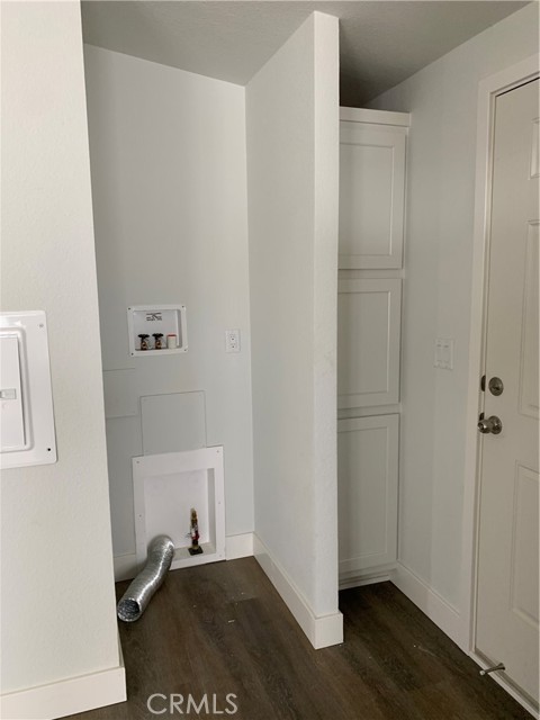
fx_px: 541
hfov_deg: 53.1
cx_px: 270
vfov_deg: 67.3
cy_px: 360
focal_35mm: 26
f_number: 1.8
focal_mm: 4.25
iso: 100
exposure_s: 1/60
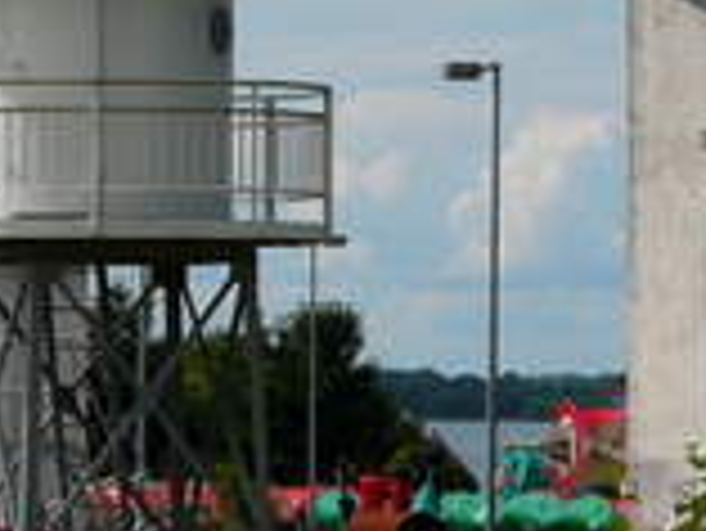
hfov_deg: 5.7
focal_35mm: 344
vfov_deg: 4.3
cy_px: -14
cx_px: 108
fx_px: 7021
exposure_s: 1/500
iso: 100
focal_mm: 22.1
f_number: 8
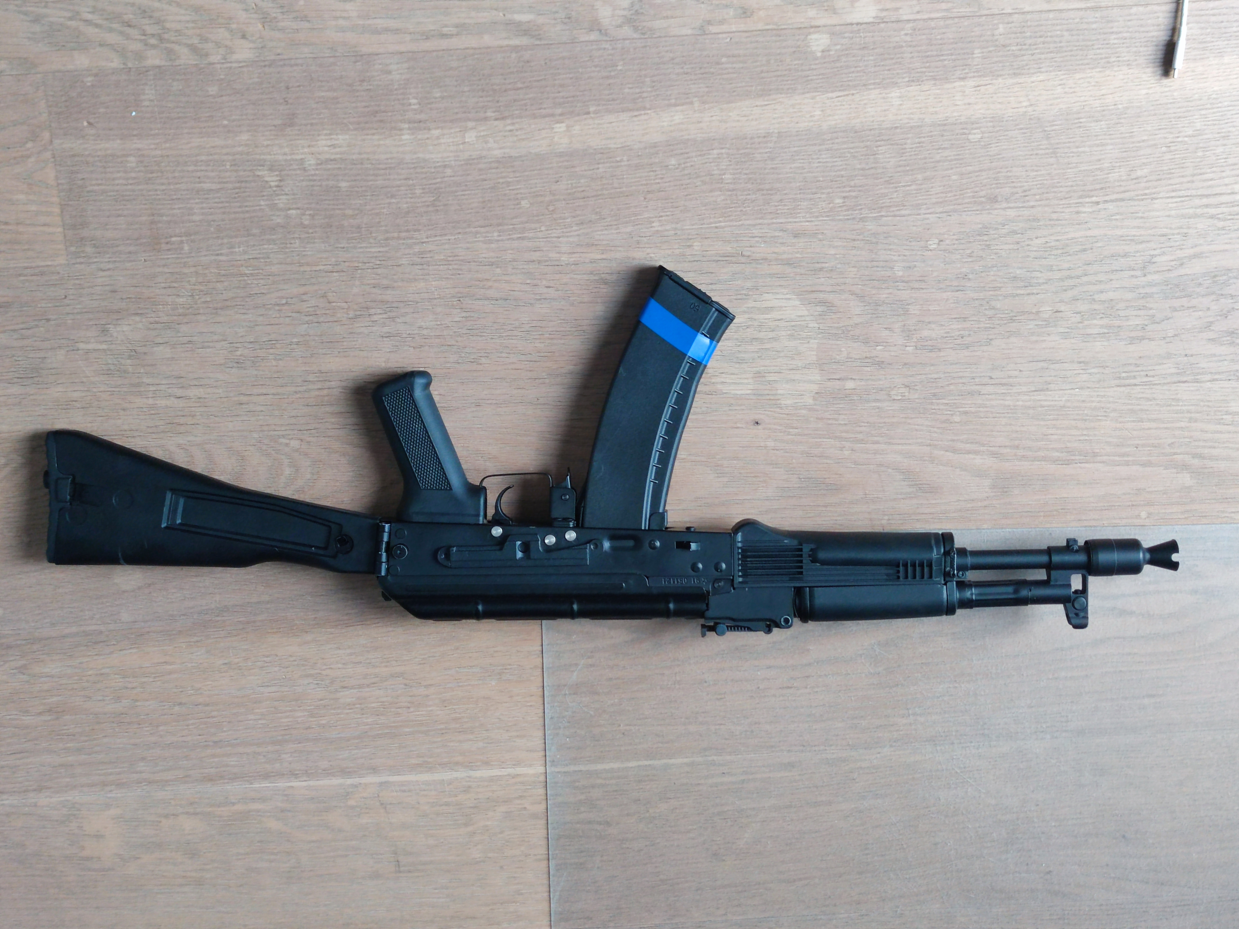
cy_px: 464
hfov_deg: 39.7
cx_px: 620
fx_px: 1718
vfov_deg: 30.3
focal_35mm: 48
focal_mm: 6.72
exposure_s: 1/50
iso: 511
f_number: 1.69
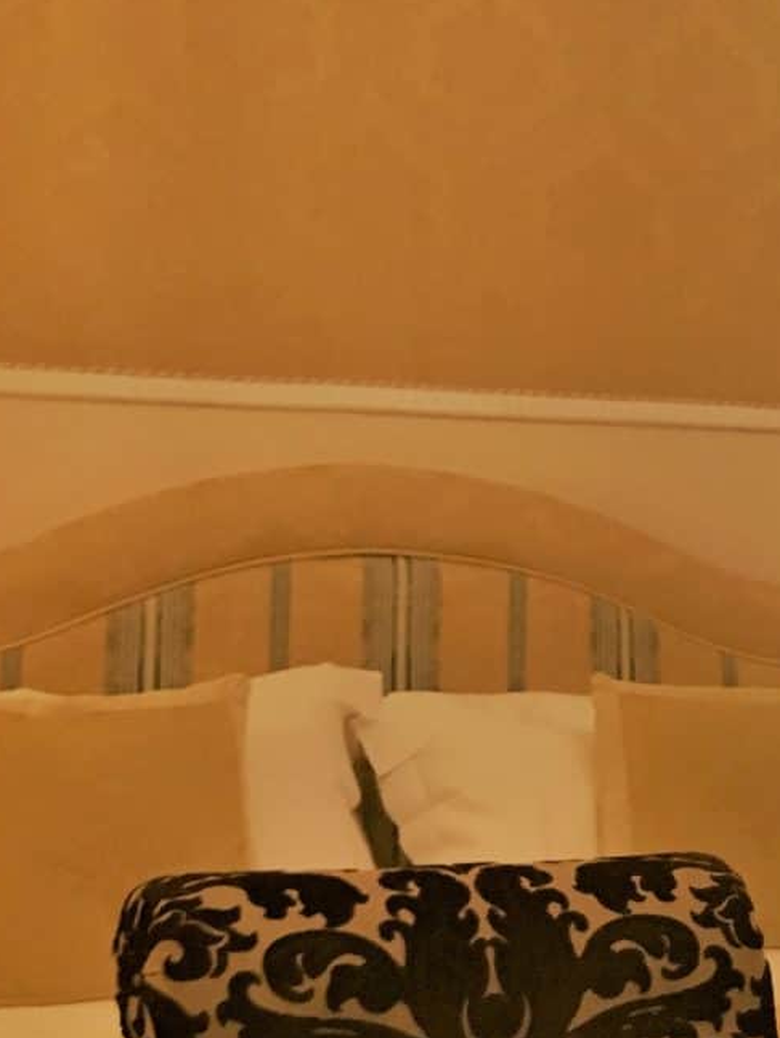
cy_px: 786
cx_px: 1085
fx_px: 2581
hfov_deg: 16.1
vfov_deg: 22.5
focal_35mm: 86
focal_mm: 4.15
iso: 160
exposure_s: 1/33
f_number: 2.2
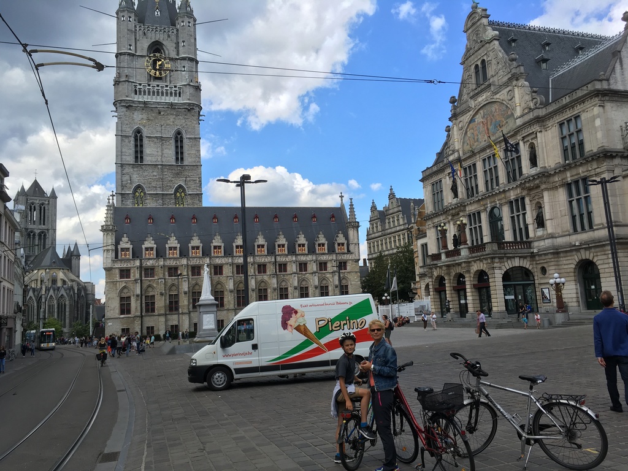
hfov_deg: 61.7
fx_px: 526
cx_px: 314
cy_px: 236
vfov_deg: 48.2
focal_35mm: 29
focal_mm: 4.15
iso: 25
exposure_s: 1/793
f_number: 2.2
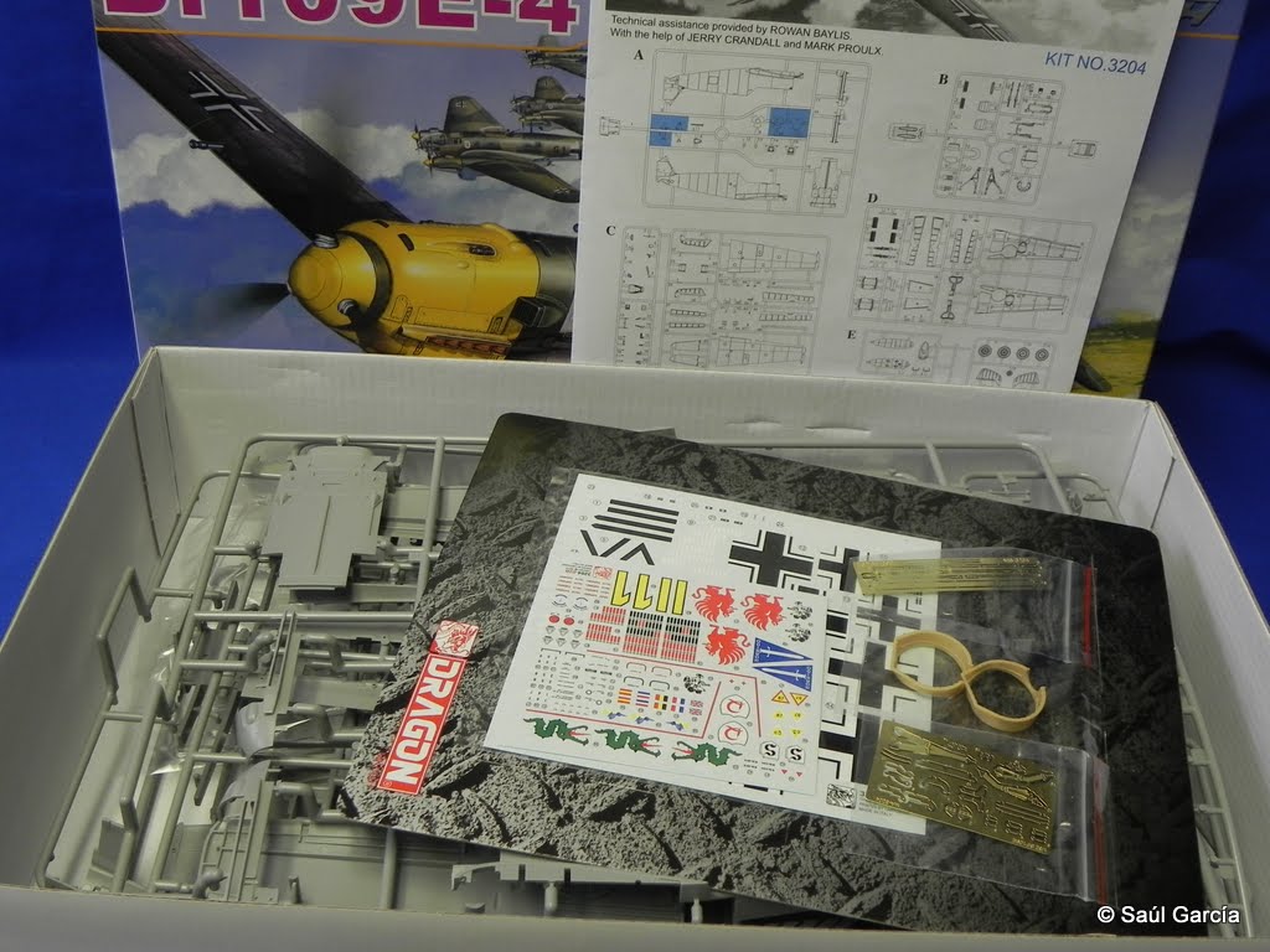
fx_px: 1504
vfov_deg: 35.1
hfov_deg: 45.8
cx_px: 635
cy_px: 476
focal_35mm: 41
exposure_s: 1/34.6
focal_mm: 7.3
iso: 160
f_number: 3.2
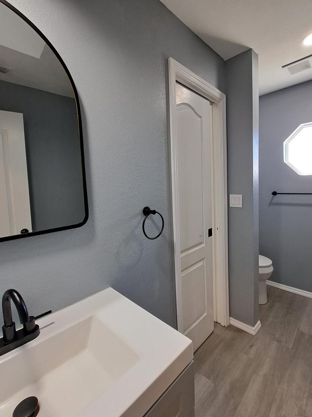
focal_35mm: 15
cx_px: 167
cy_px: 198
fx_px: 180
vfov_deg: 98.1
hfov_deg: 81.6
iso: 64
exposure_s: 1/40
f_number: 2.2
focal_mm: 1.74
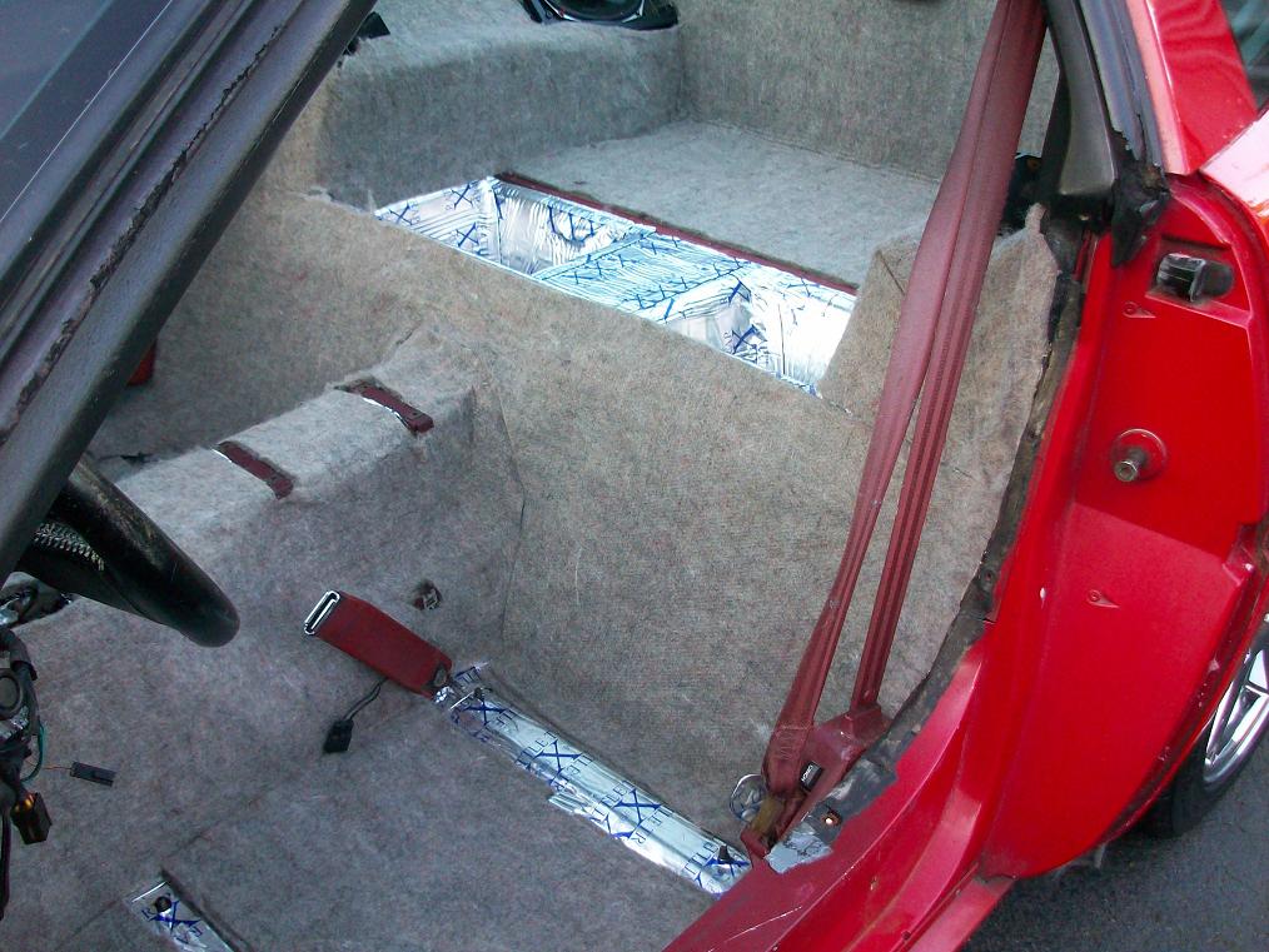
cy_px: 476
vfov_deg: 41.8
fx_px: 1247
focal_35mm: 34
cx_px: 634
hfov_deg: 53.9
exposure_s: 1/68.3
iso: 160
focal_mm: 5.7
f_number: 2.8
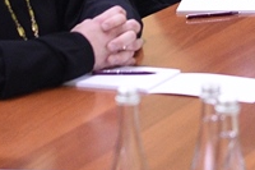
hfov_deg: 9.0
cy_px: -187
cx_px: 358
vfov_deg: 5.9
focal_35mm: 224
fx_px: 1585
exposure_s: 1/200
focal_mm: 35
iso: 2500
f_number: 2.8
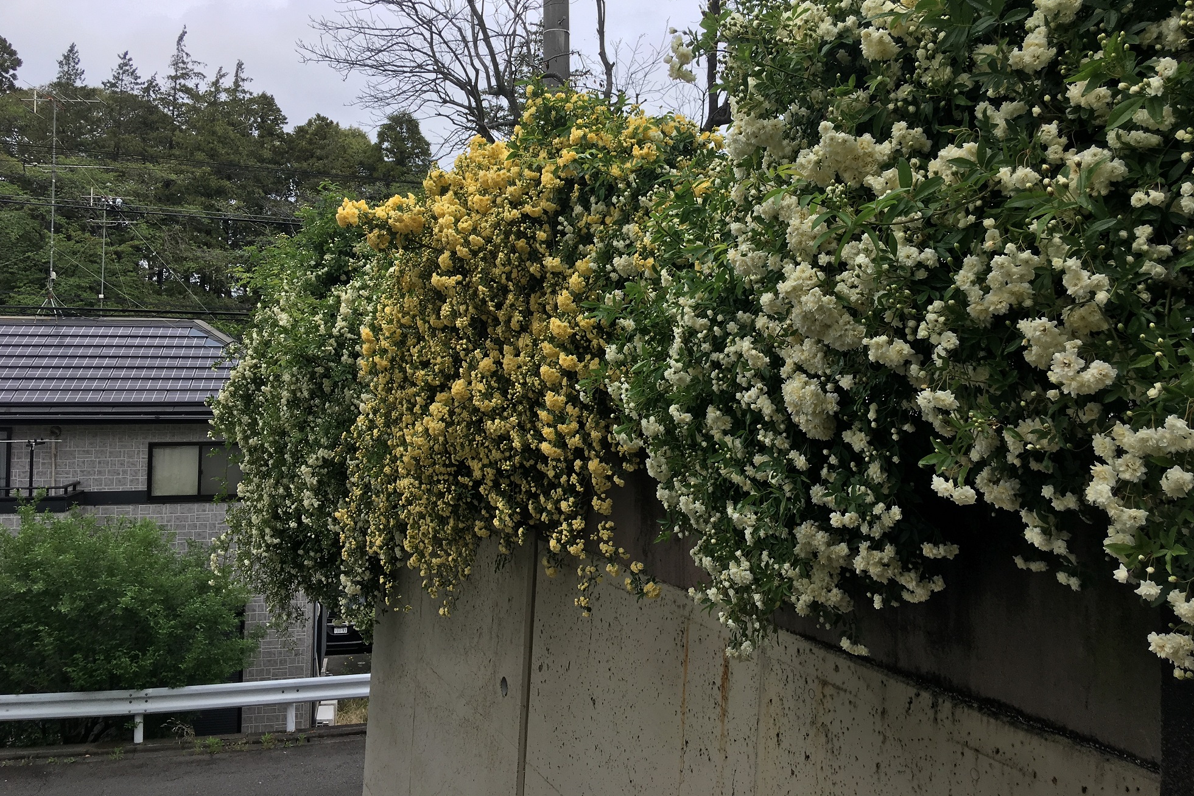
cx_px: 599
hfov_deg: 60.3
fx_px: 1028
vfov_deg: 42.2
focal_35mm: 31
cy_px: 340
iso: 25
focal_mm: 4.15
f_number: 2.2
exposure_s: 1/894
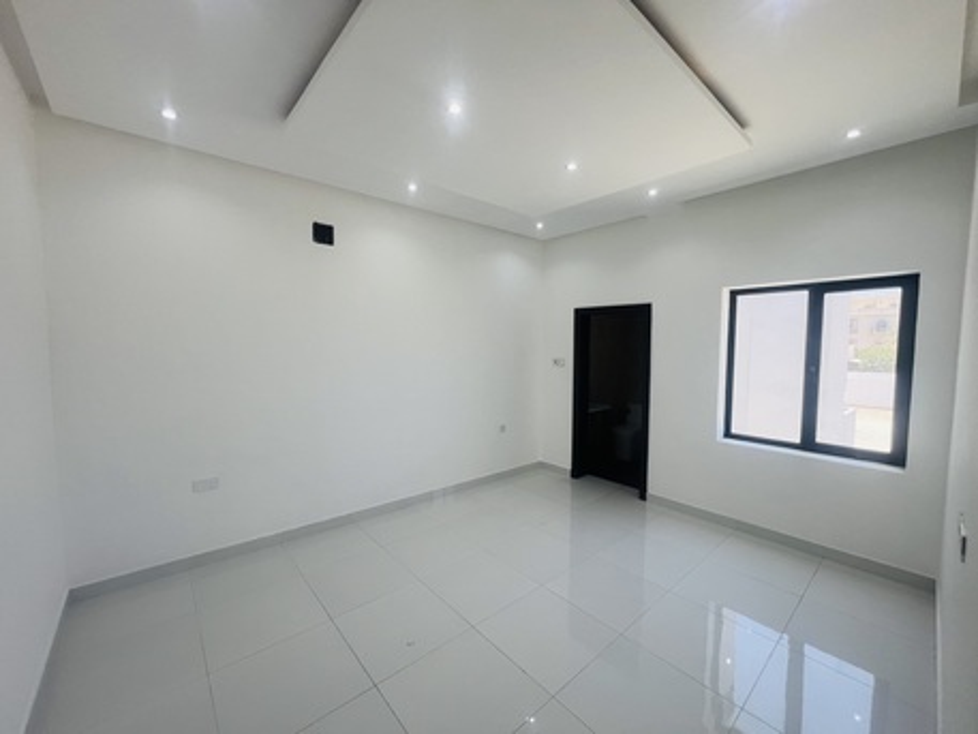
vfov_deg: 89.9
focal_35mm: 13
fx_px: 367
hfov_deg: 106.2
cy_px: 367
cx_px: 489
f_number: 1.8
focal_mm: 1.57
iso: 50
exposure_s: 1/99
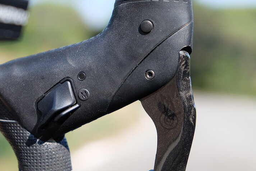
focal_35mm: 140
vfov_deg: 9.8
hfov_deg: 14.6
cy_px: 76
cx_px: 72
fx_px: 995
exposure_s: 1/750
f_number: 4
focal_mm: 55
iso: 400
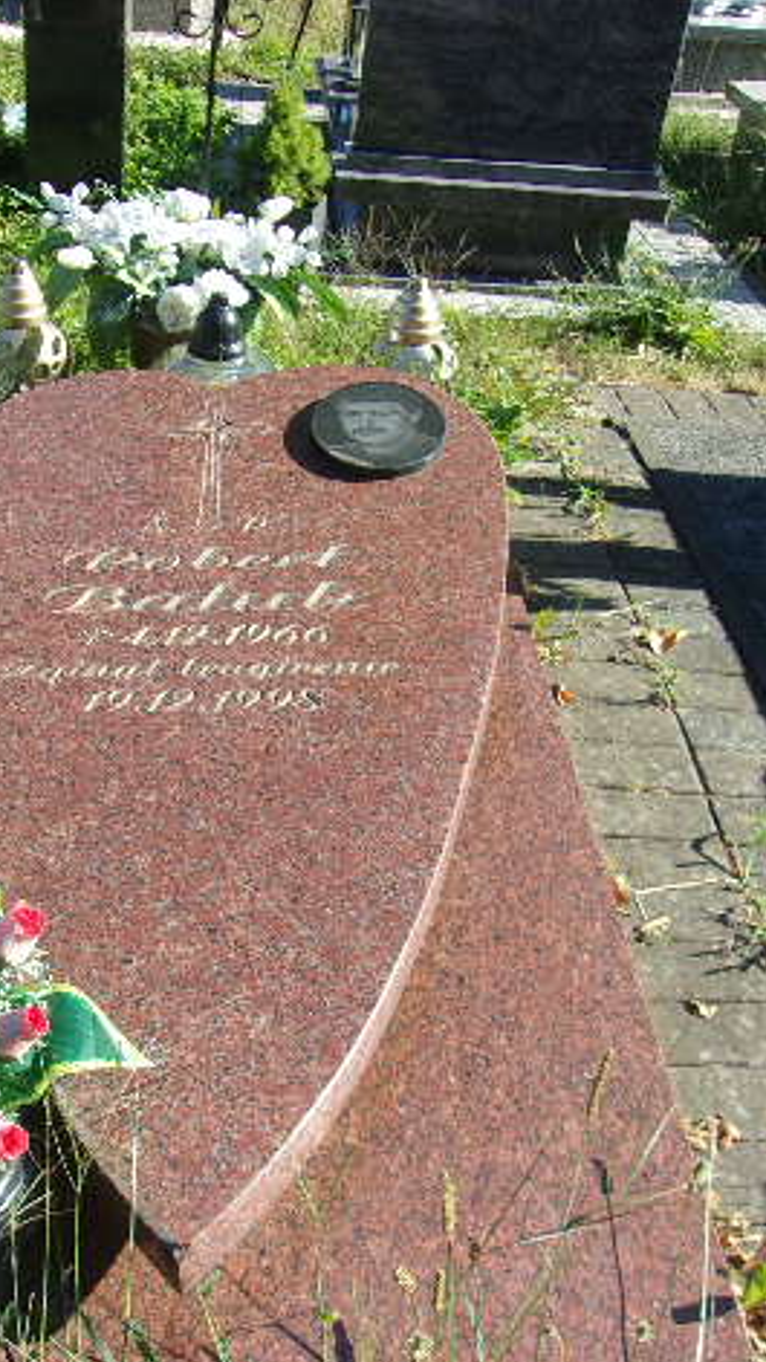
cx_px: 214
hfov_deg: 29.3
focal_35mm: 40
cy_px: 691
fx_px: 1444
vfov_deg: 50.5
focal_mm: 4.9
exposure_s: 1/40
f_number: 10.4
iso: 80
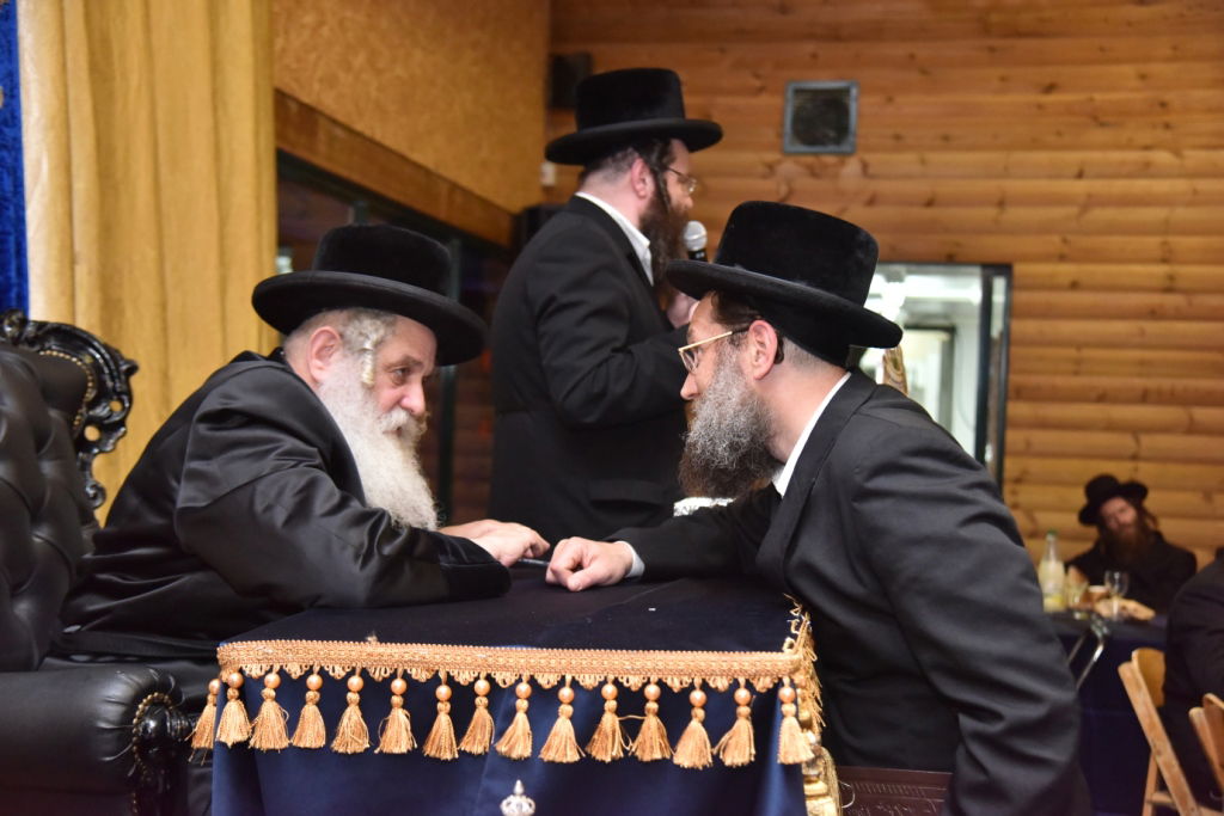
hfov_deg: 41.1
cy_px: 408
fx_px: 1632
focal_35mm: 48
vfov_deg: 28.1
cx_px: 612
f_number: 4
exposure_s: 1/160
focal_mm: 48
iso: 2500
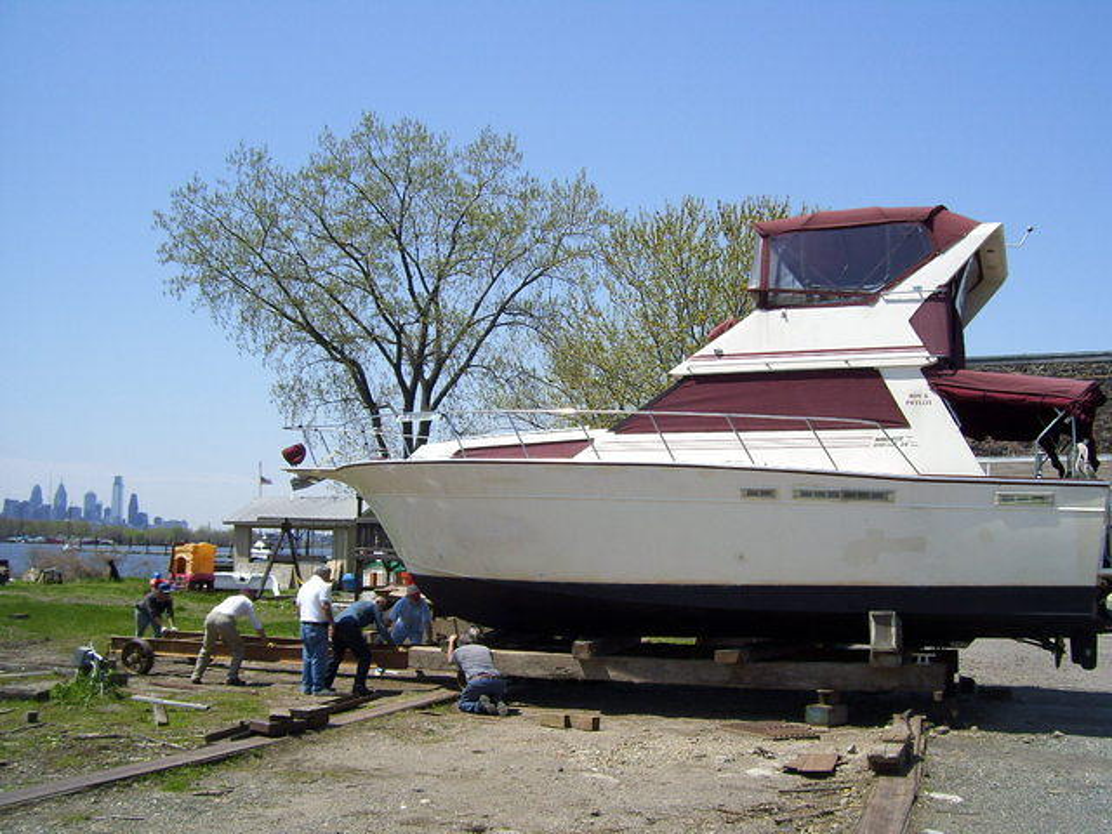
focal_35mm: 36
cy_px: 417
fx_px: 1156
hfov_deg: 51.4
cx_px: 556
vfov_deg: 39.7
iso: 80
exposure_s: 1/640
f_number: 4.8
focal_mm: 6
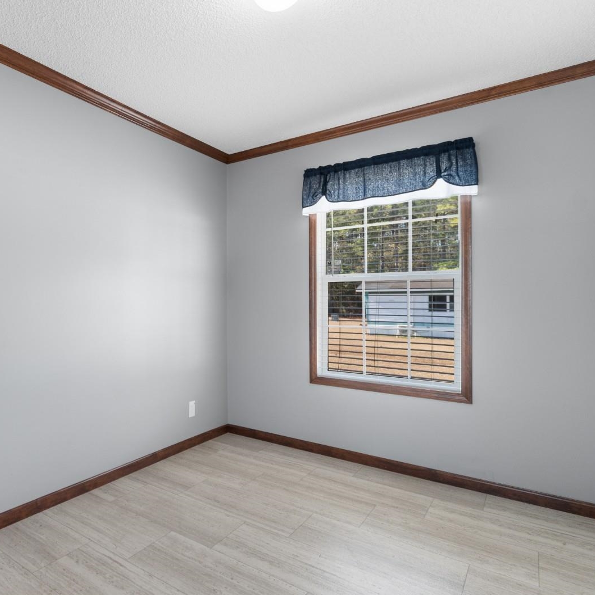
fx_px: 408
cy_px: 298
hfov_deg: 67.3
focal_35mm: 21
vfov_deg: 72.1
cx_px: 145
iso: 100
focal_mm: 11
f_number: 4.8
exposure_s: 1/5
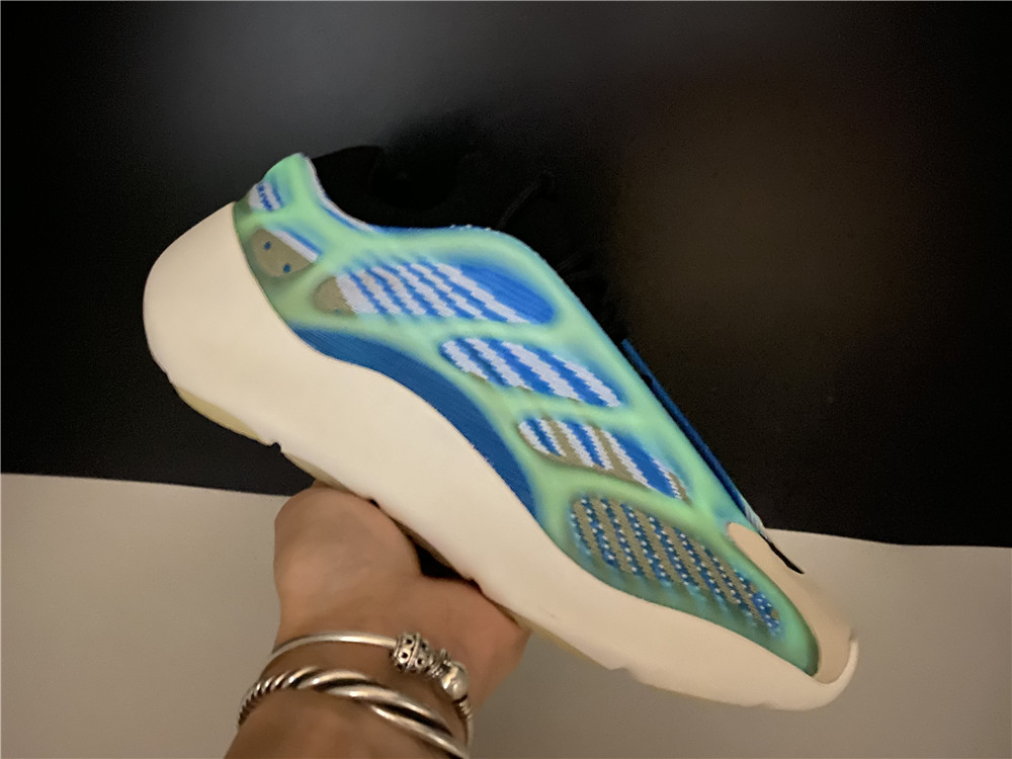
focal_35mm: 26
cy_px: 380
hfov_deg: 67.3
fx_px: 760
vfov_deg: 53.1
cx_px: 506
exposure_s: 1/4
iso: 1000
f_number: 1.8
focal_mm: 4.25
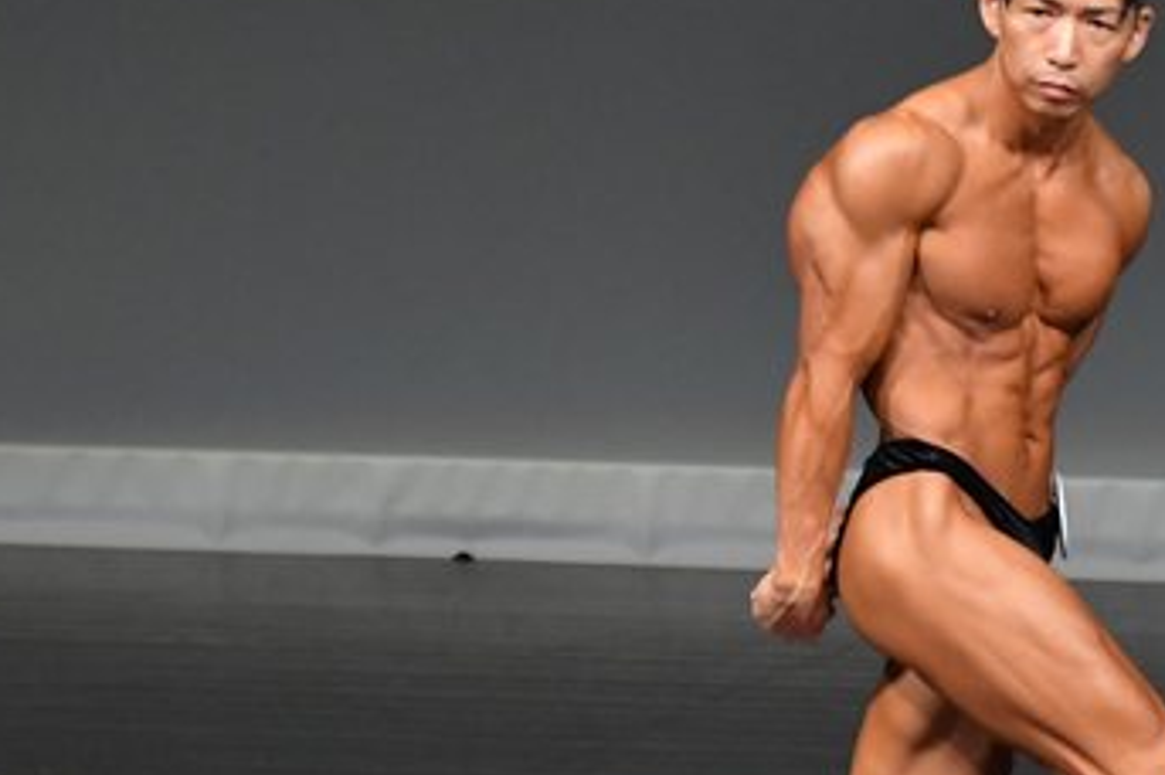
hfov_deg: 2.4
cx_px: 997
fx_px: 27383
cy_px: 500
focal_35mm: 847
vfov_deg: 1.6
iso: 4000
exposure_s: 1/400
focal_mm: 250
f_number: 5.6
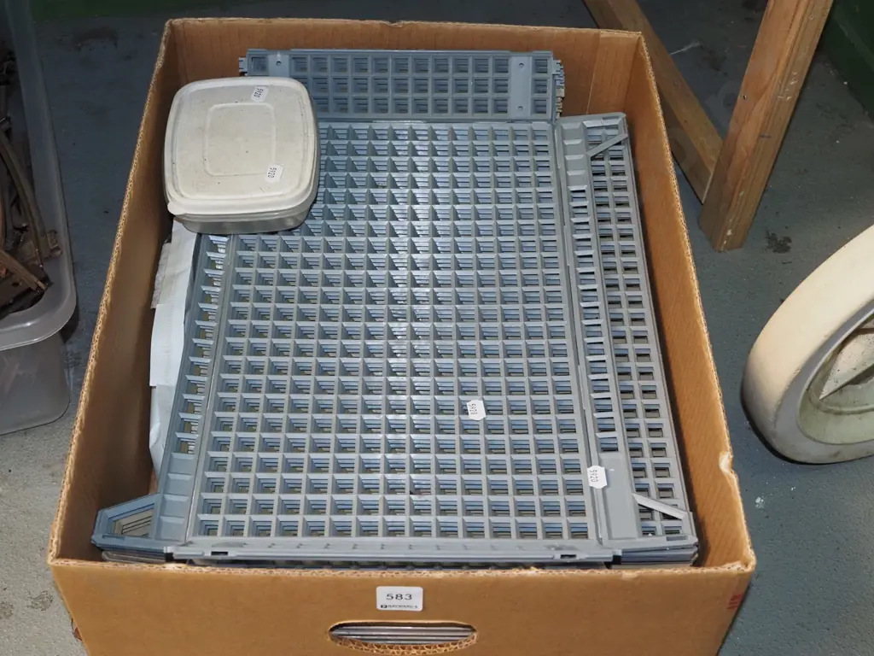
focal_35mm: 46
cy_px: 328
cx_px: 437
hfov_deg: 41.2
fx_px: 1161
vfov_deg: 31.5
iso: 3200
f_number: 5.6
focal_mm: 23
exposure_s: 1/160
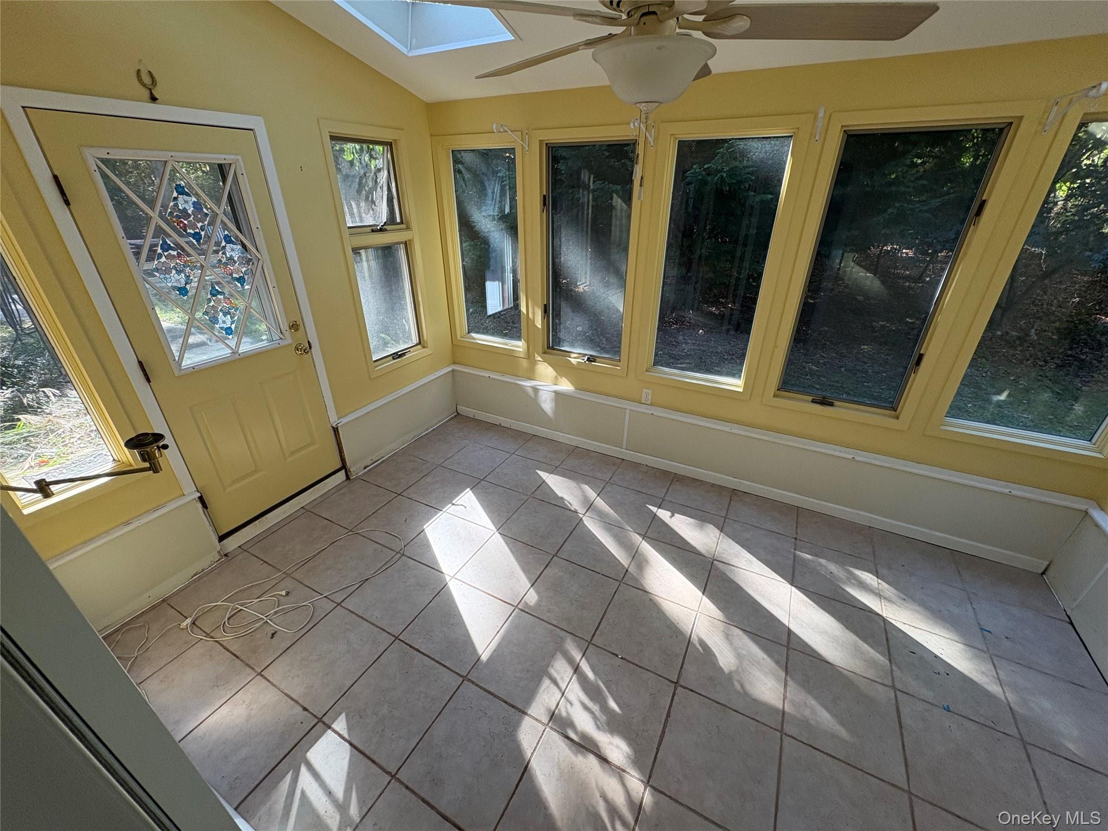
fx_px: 448
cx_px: 554
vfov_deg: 85.7
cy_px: 416
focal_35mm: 14
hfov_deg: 102.1
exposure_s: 1/137
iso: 100
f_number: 2.2
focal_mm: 2.22
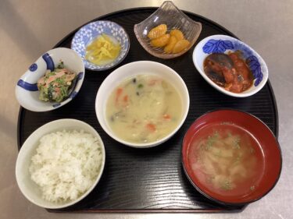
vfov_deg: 45.4
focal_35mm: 31
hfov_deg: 58.4
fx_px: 262
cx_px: 146
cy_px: 110
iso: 250
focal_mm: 3.3
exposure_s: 1/40
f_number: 2.4
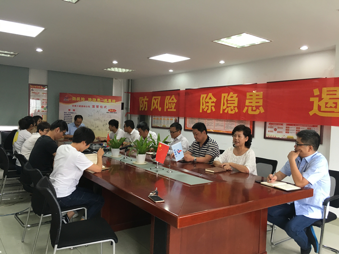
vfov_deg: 48.2
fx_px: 284
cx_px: 170
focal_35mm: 29
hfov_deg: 61.7
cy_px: 127
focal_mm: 4.15
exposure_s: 1/33
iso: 50
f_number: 2.2
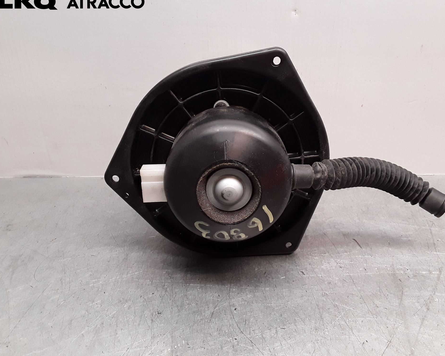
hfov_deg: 58.7
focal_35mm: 30
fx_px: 395
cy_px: 177
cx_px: 242
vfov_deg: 48.5
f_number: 1.9
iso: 100
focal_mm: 2.91
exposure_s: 1/100
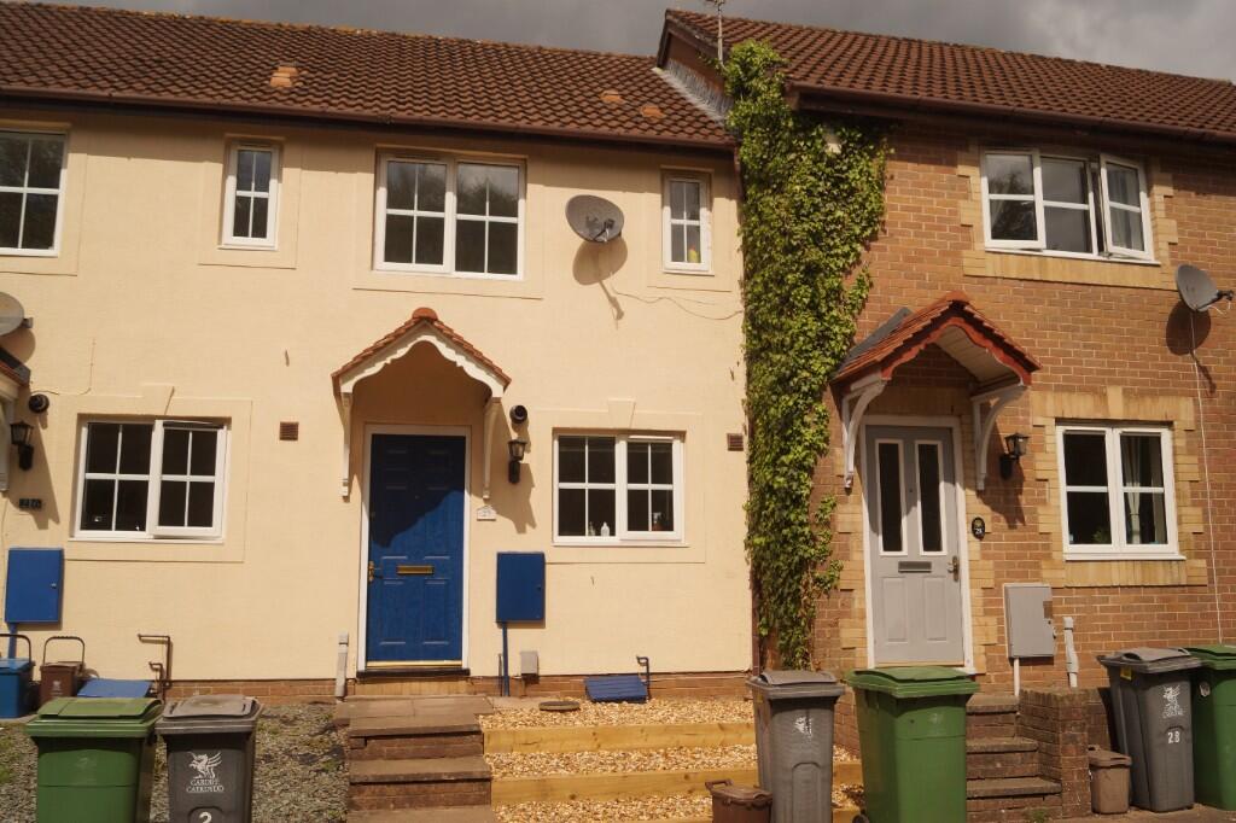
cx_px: 618
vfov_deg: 43.6
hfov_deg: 61.9
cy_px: 412
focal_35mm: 30
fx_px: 1030
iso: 100
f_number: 4
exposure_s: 1/3200
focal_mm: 20
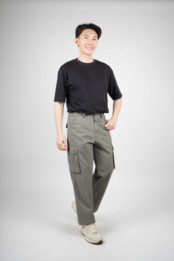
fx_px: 290
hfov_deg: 33.4
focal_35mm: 40
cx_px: 87
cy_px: 130
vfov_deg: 48.5
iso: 125
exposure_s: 1/160
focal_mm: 40
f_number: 9
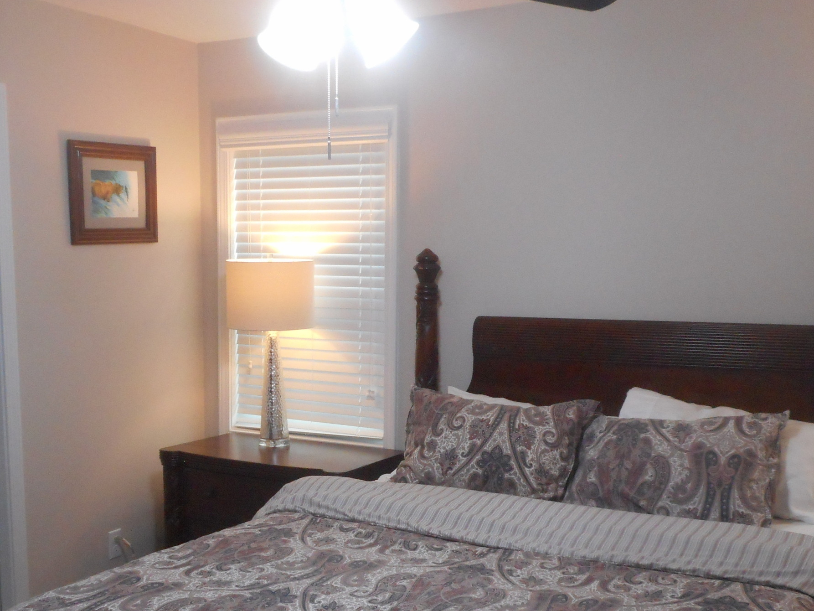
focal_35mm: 43
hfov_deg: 43.8
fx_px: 1011
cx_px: 380
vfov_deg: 33.4
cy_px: 385
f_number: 3.7
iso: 400
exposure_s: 1/30
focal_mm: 4.5
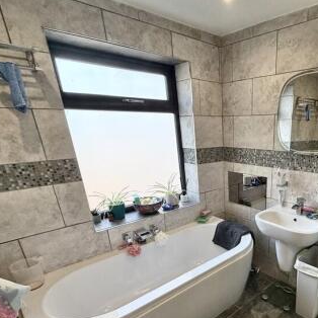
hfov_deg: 62.5
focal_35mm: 23
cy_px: 218
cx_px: 247
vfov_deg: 65.0
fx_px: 239
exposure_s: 1/50
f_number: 2.2
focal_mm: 2.22
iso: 160
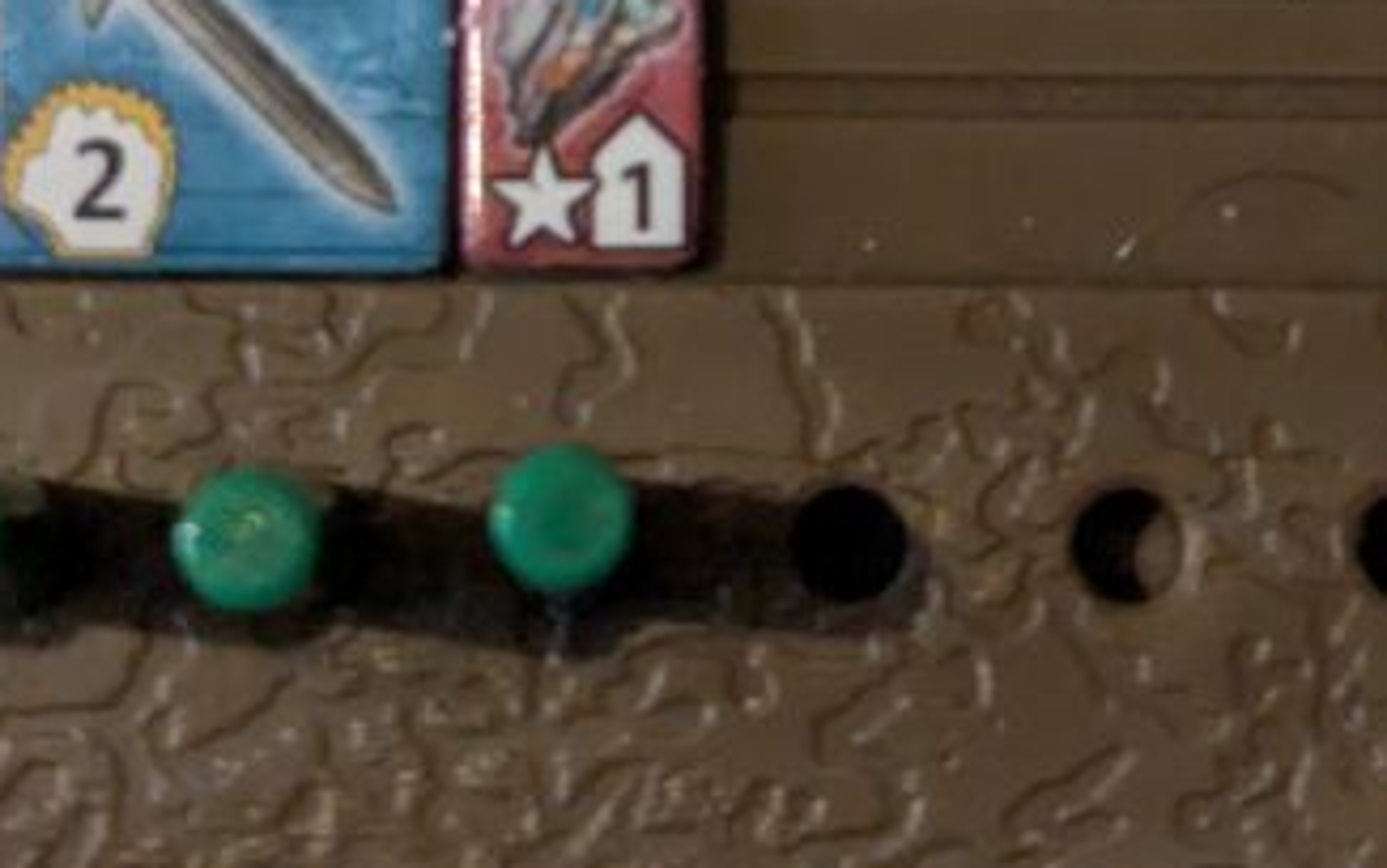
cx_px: 738
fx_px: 6050
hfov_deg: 13.1
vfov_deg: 8.0
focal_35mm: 160
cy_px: -634
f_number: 1.85
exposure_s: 1/99.9
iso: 2226
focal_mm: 6.81
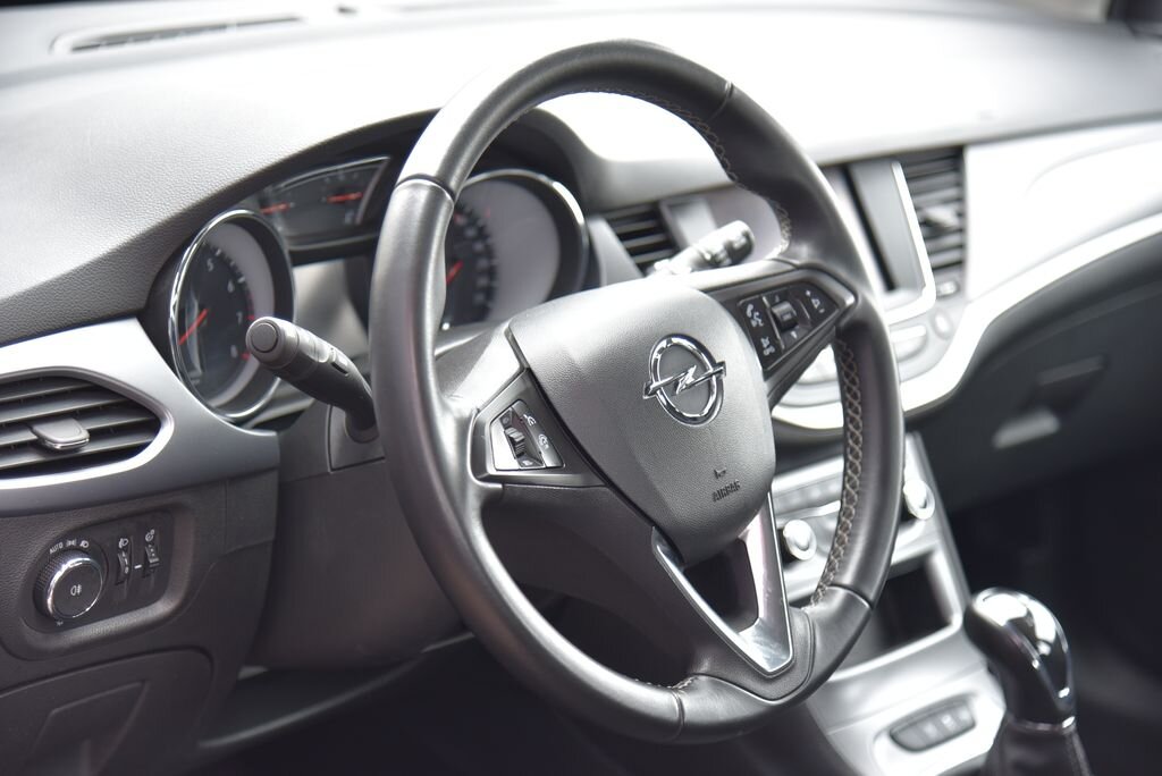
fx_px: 2745
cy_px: 388
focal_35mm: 85
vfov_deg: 16.1
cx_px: 581
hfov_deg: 23.9
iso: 500
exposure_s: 1/60
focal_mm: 85
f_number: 4
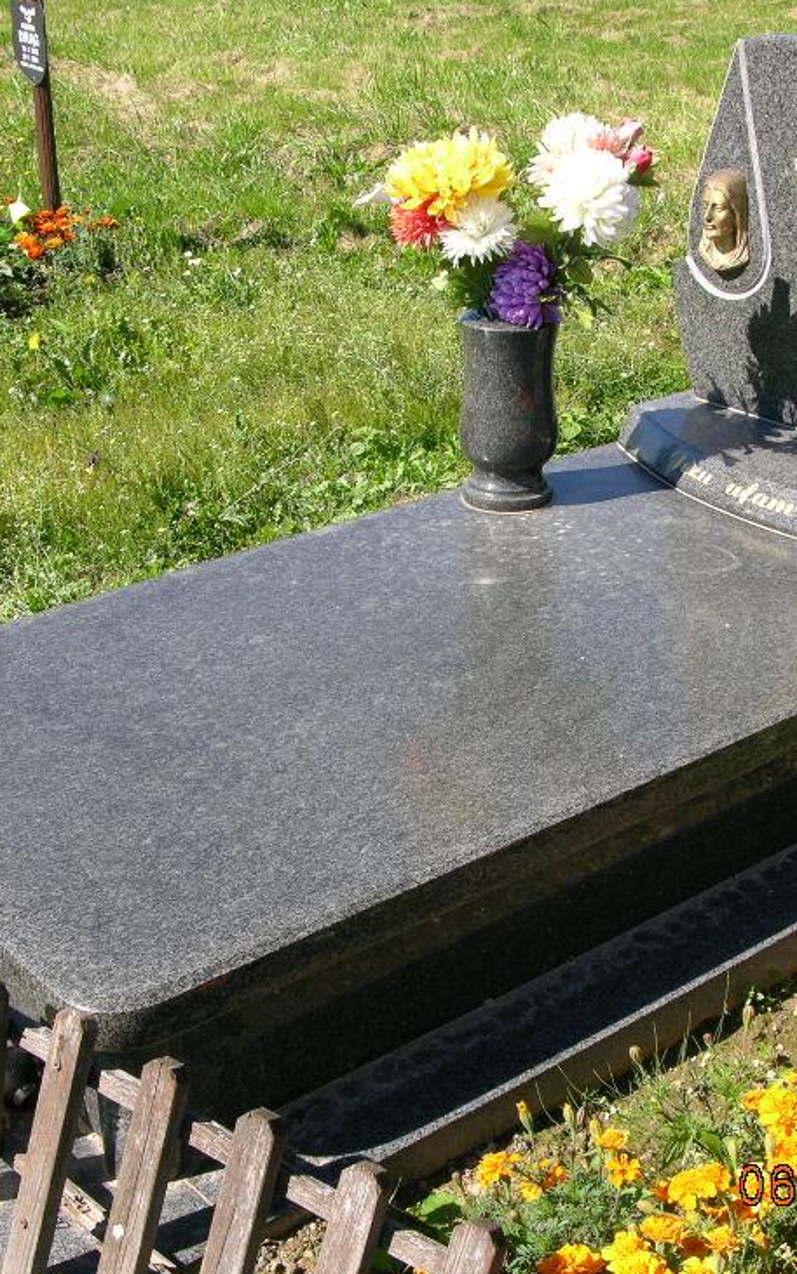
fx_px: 1807
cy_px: 657
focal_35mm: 52
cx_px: 481
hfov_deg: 24.8
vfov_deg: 38.9
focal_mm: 8.9
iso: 50
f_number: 5
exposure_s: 1/171
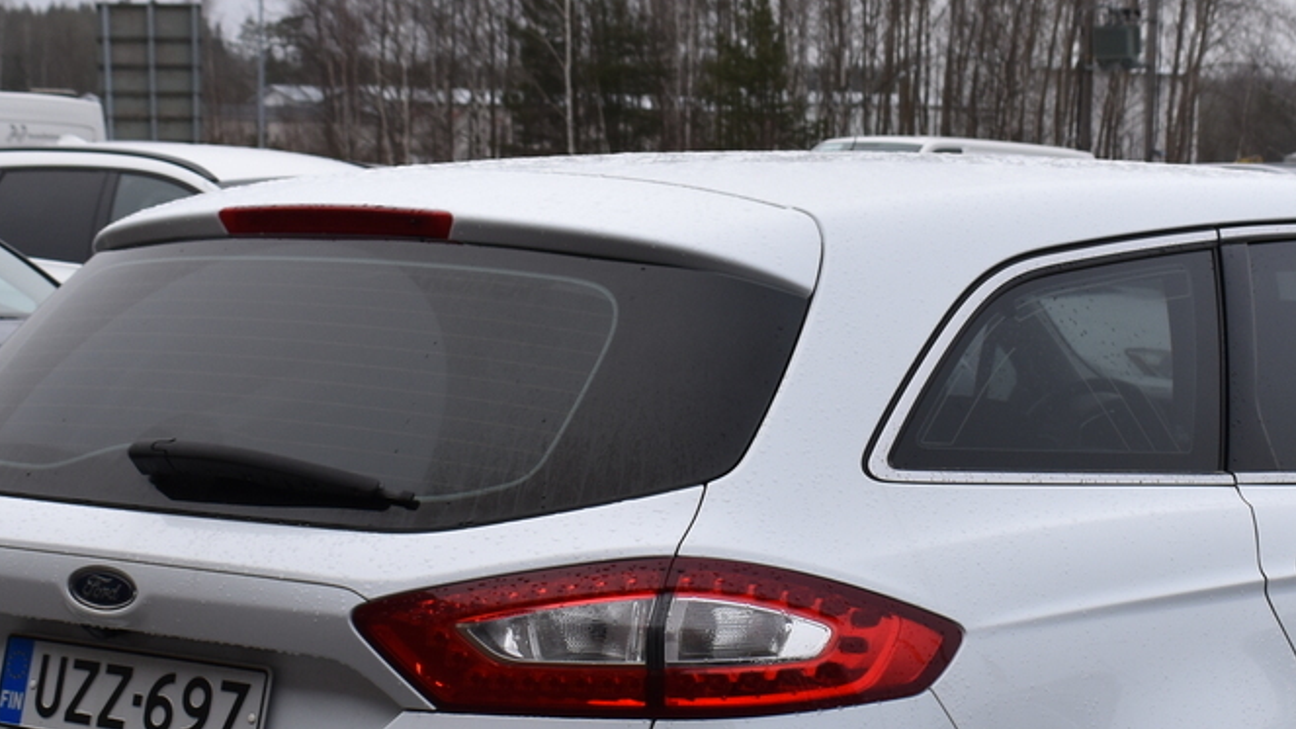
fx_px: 3034
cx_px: 827
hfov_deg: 24.0
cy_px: 510
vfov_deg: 13.7
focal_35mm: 88
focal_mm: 23
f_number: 6.7
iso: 200
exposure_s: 1/180
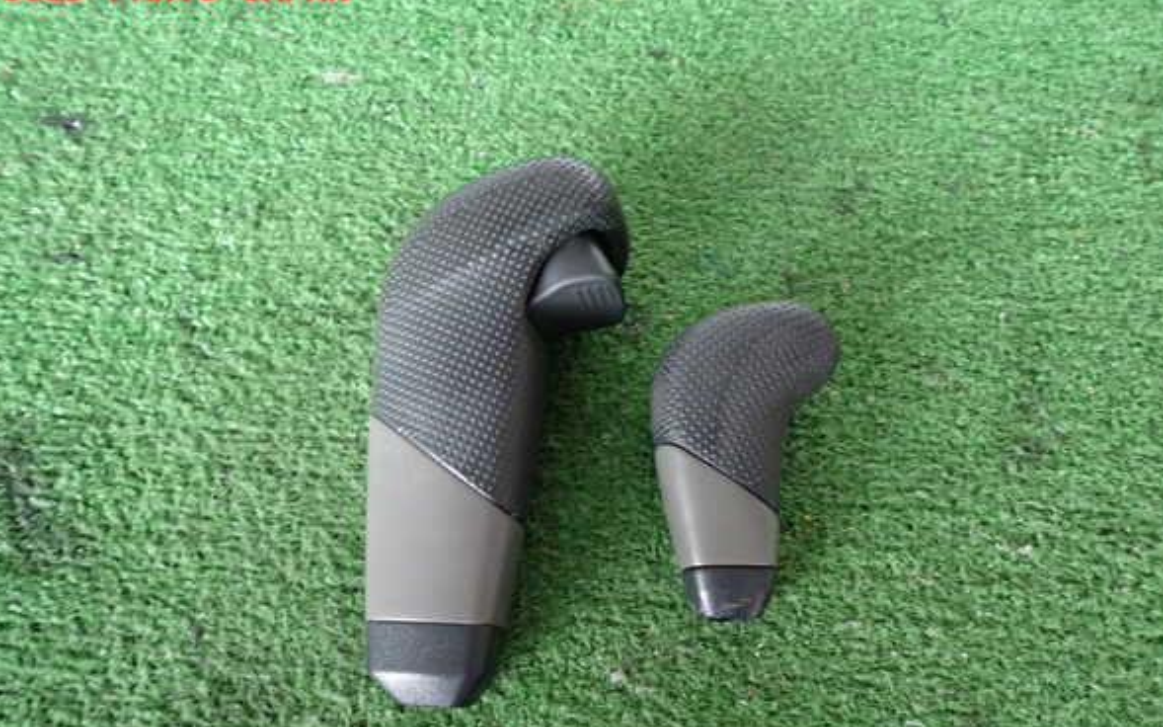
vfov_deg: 45.9
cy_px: 407
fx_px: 856
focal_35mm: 27
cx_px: 582
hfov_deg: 68.4
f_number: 2
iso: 250
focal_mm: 4.5
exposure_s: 1/30
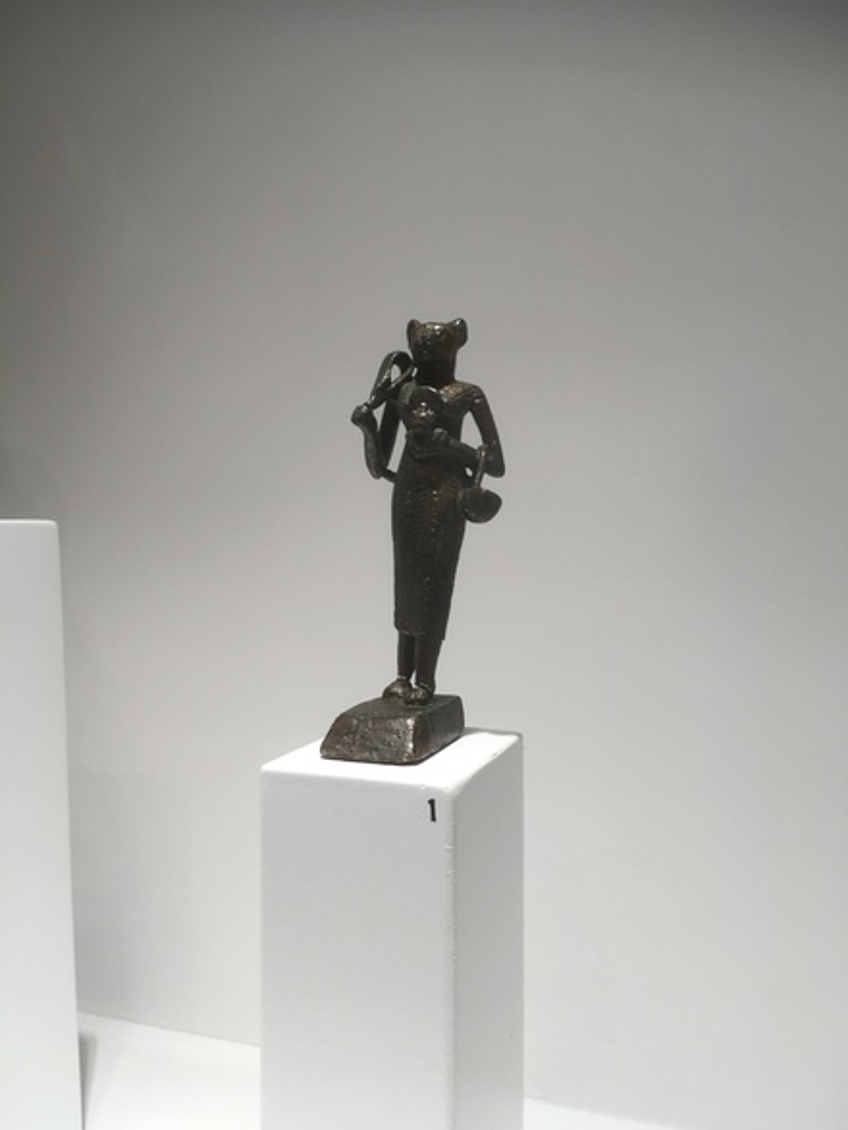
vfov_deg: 61.6
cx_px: 424
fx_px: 947
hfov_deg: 48.3
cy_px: 565
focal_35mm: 29
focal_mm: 4.15
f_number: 2.2
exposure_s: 1/33
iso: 25
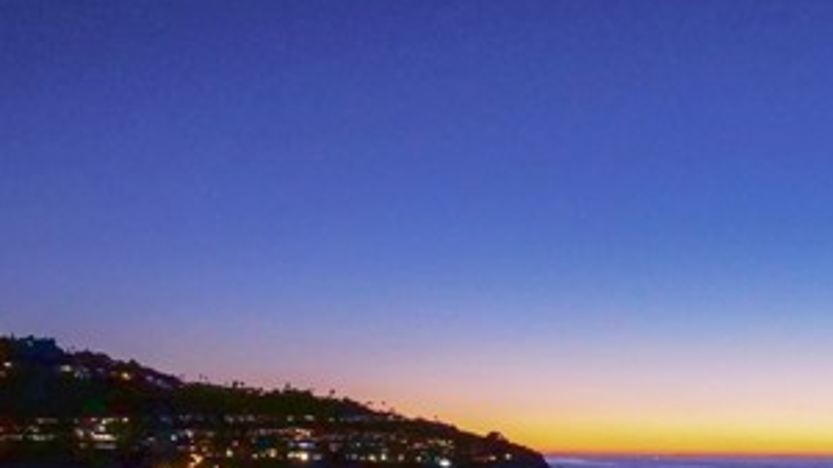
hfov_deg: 37.2
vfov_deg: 22.8
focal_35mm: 51
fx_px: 1126
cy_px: 440
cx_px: 791
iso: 3200
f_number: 8
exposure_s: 1/6
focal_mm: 11
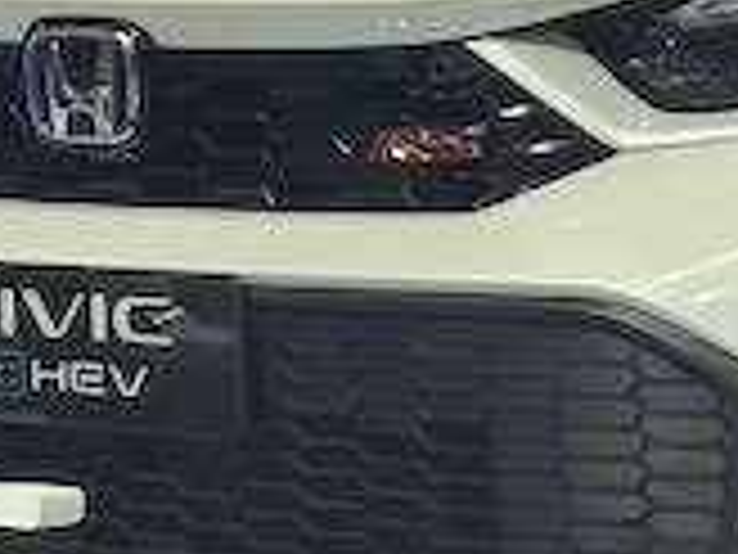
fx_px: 7483
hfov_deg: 5.6
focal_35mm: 351
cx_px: 1228
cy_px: -586
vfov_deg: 4.2
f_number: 1.78
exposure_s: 1/202
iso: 50
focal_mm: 6.86
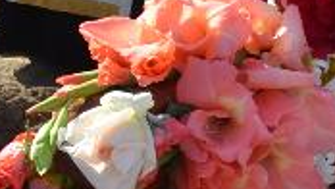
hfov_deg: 9.5
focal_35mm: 195
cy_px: -58
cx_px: -533
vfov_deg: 6.2
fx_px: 1733
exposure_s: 1/200
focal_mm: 18
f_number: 7.1
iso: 100
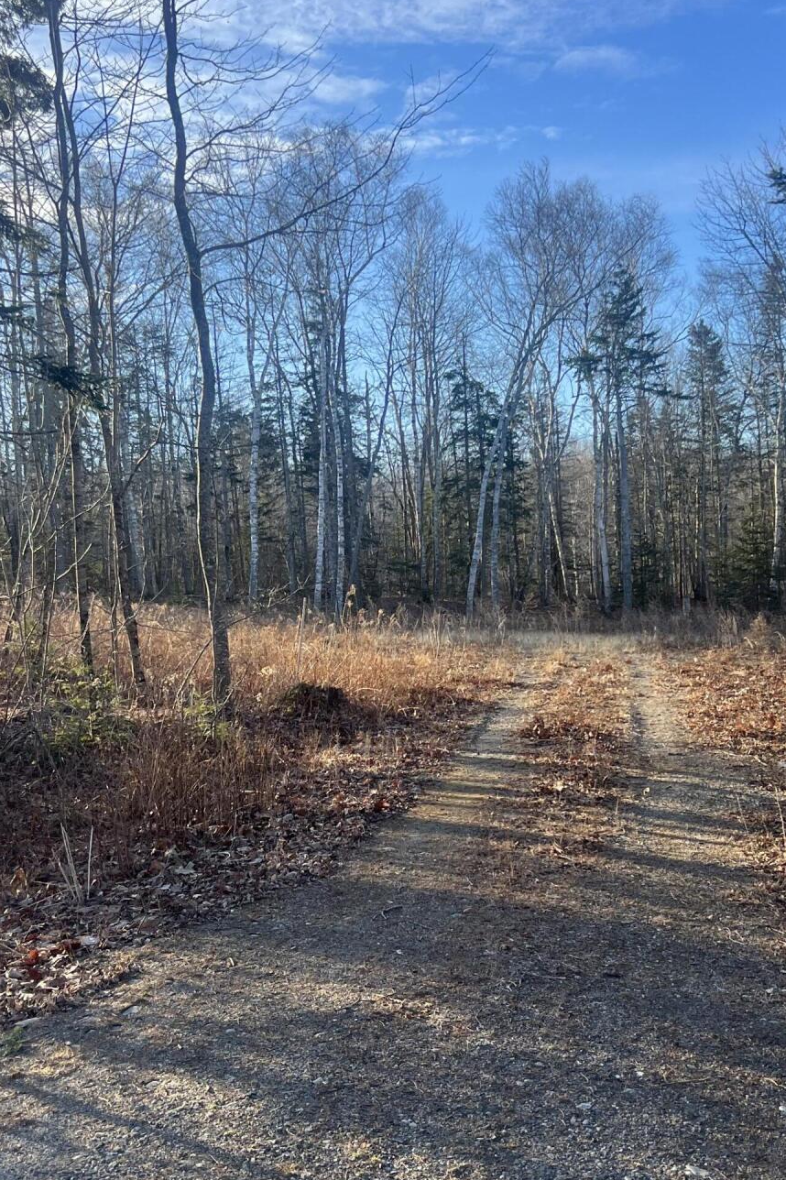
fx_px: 1376
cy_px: 676
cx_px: 405
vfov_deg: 46.3
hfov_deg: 31.9
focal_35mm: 42
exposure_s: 1/1252
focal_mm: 5.7
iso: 50
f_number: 1.5
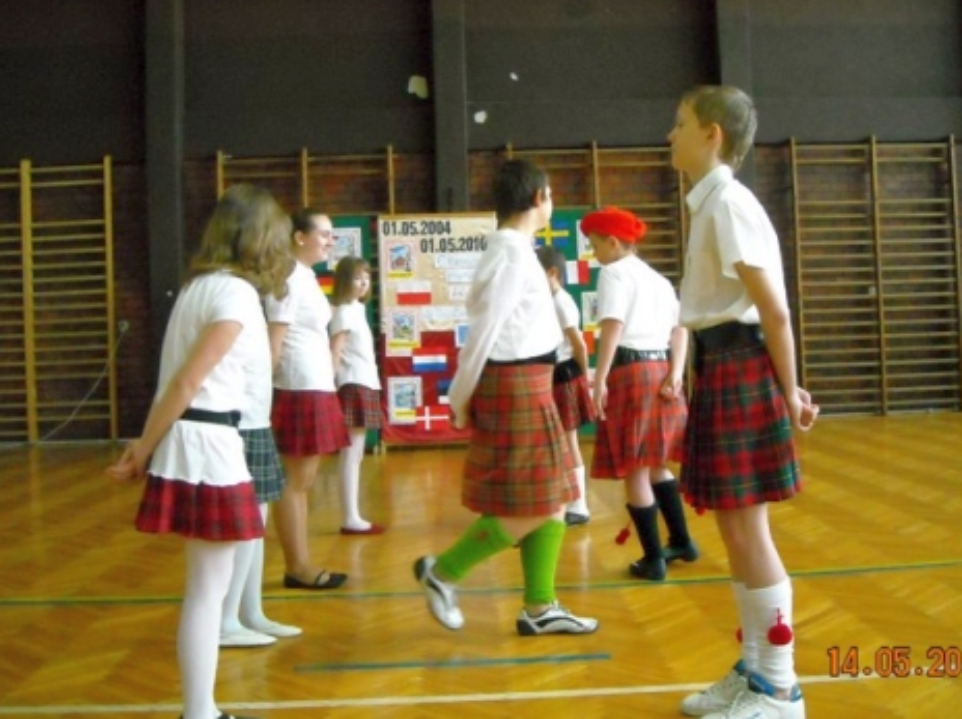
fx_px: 1110
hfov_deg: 46.8
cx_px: 493
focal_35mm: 40
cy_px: 337
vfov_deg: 35.9
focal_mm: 5.7
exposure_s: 1/129
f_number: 2.8
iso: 800
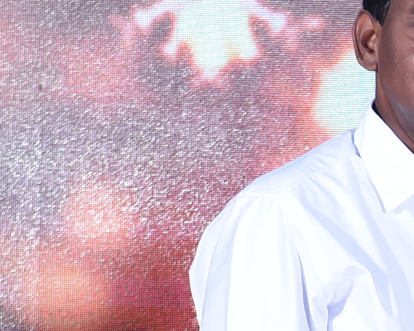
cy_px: 637
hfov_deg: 4.7
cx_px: 963
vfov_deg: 3.8
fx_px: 4926
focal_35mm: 402
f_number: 5
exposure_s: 1/125
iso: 320
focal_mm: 62
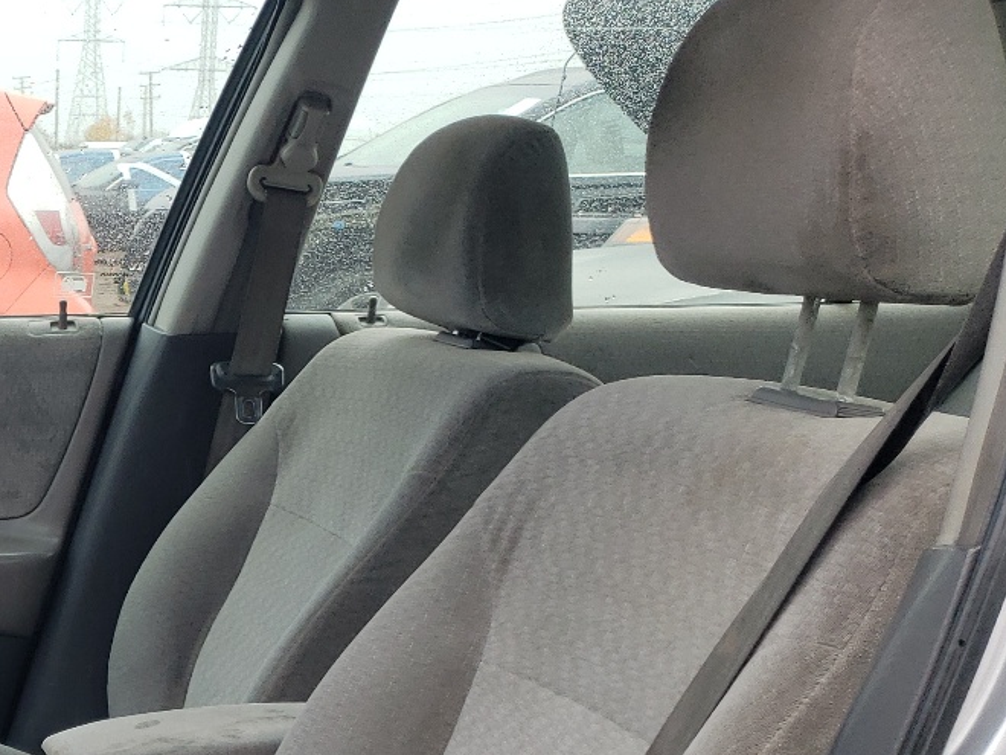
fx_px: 1831
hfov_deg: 28.1
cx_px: -85
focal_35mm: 63
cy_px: 831
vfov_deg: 22.0
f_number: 1.5
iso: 50
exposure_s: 1/159
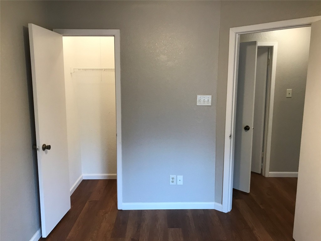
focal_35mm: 28
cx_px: 160
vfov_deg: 49.7
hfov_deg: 63.4
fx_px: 260
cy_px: 120
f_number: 1.8
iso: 32
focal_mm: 3.99
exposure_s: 1/30
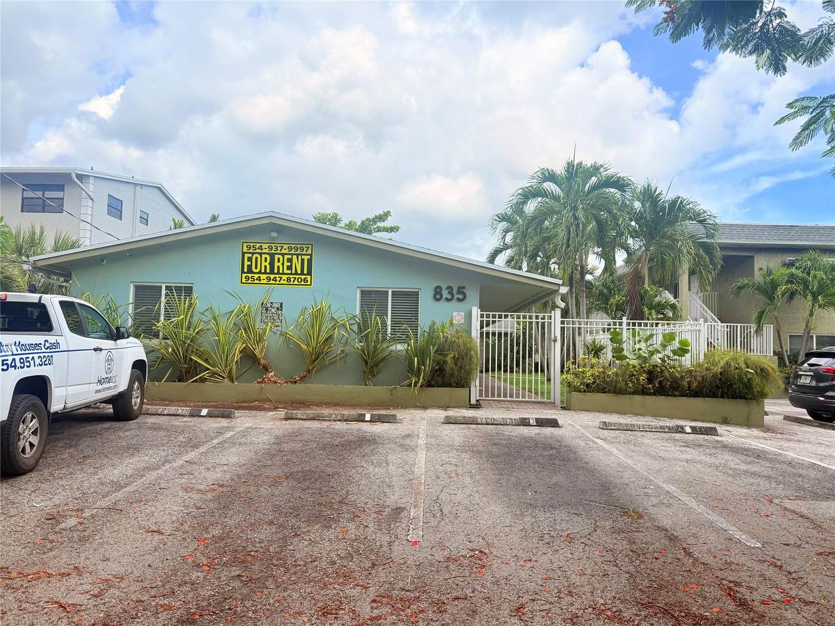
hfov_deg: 71.6
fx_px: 579
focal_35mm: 24
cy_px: 313
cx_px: 418
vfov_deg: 56.8
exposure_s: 1/2299
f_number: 1.78
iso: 100
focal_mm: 6.76
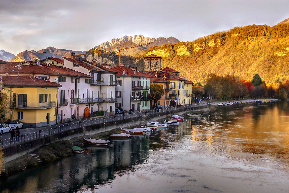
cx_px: 144
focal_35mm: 51
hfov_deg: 38.9
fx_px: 409
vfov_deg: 26.5
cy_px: 96
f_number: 4
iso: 100
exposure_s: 1/100
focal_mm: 34.38
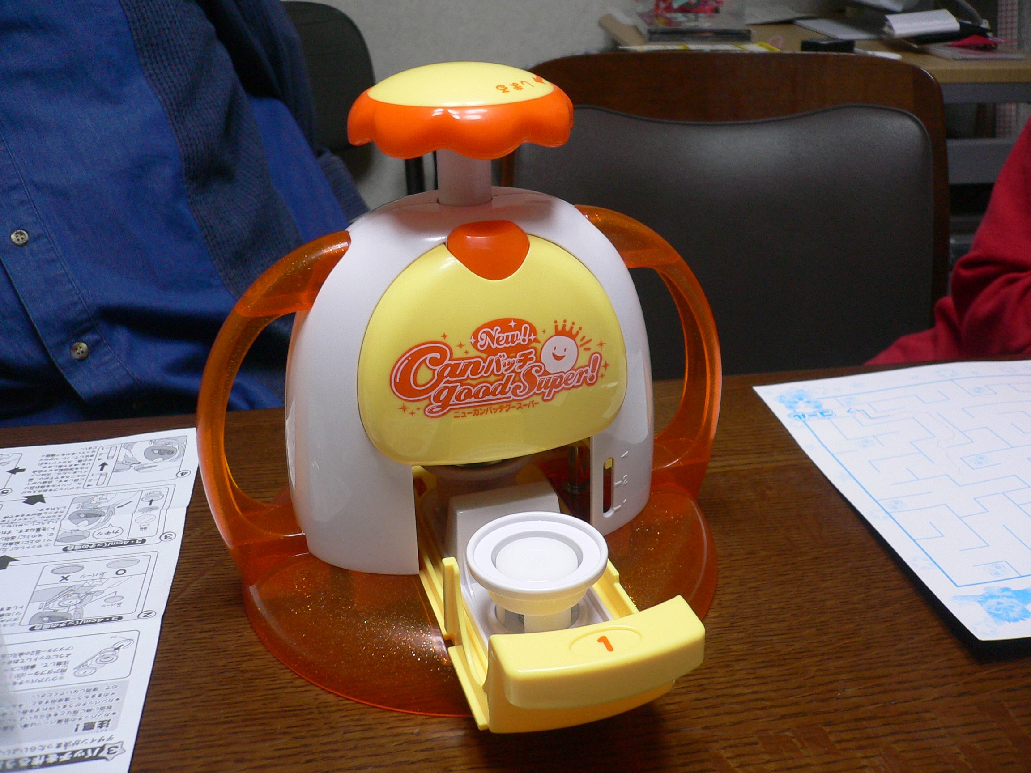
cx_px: 516
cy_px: 386
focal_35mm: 35
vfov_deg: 40.7
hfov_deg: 52.6
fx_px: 1042
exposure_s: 1/15
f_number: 2.8
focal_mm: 5.8
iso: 150
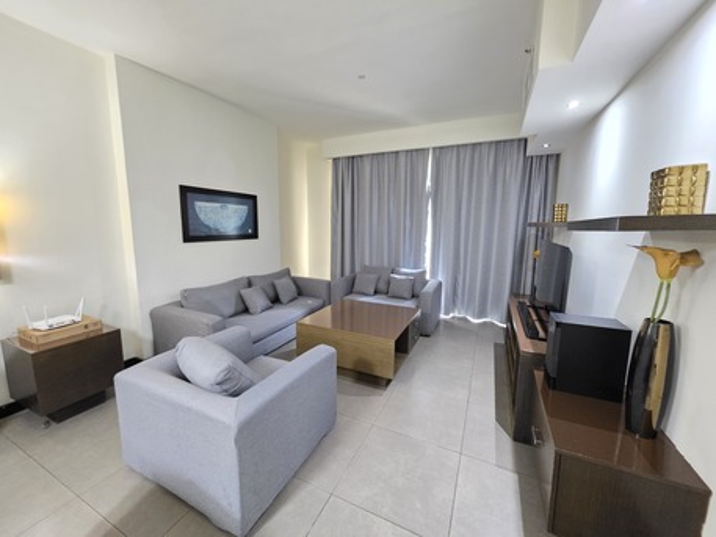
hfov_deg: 106.2
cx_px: 358
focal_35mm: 13
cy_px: 268
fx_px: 269
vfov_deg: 89.9
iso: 1000
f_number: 1.9
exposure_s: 1/25
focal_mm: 2.2
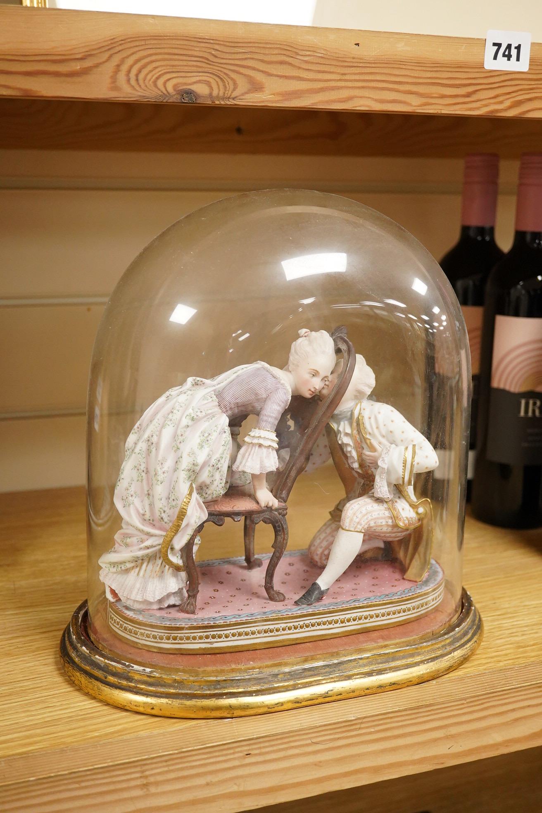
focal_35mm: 45
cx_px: 271
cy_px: 406
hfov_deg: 29.9
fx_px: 1016
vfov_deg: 43.6
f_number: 4
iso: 2500
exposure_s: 1/250
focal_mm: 30
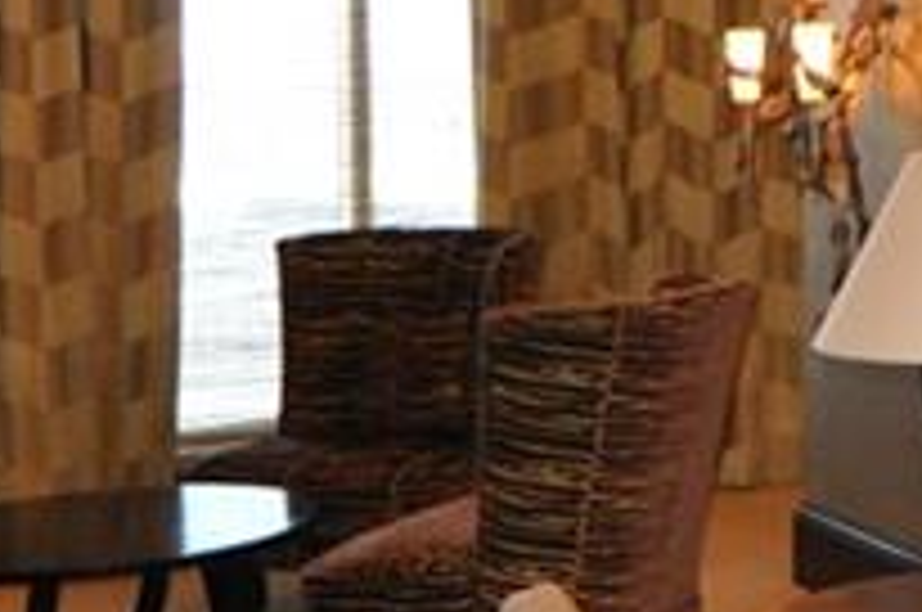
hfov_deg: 20.8
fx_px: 2110
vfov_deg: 16.4
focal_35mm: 82
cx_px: 1403
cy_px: 106
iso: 800
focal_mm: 11
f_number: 2.8
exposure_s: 1/60
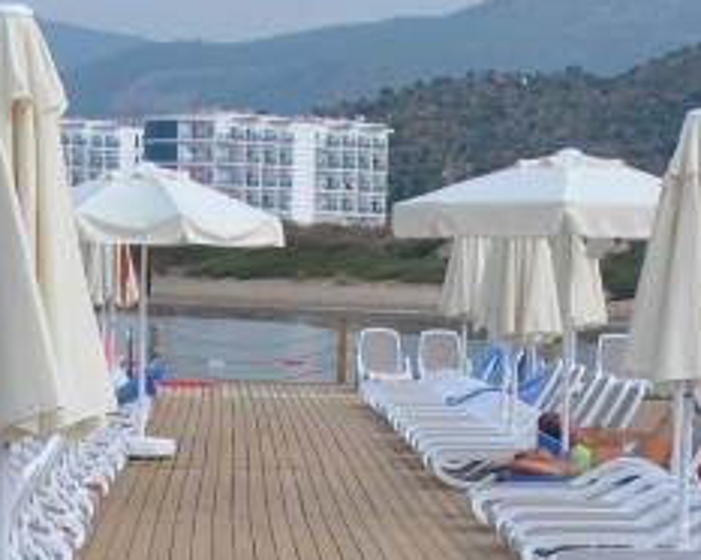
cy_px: 668
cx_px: 242
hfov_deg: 15.4
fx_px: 2591
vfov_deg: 12.1
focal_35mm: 125
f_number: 8
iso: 100
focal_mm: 18
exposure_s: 1/250
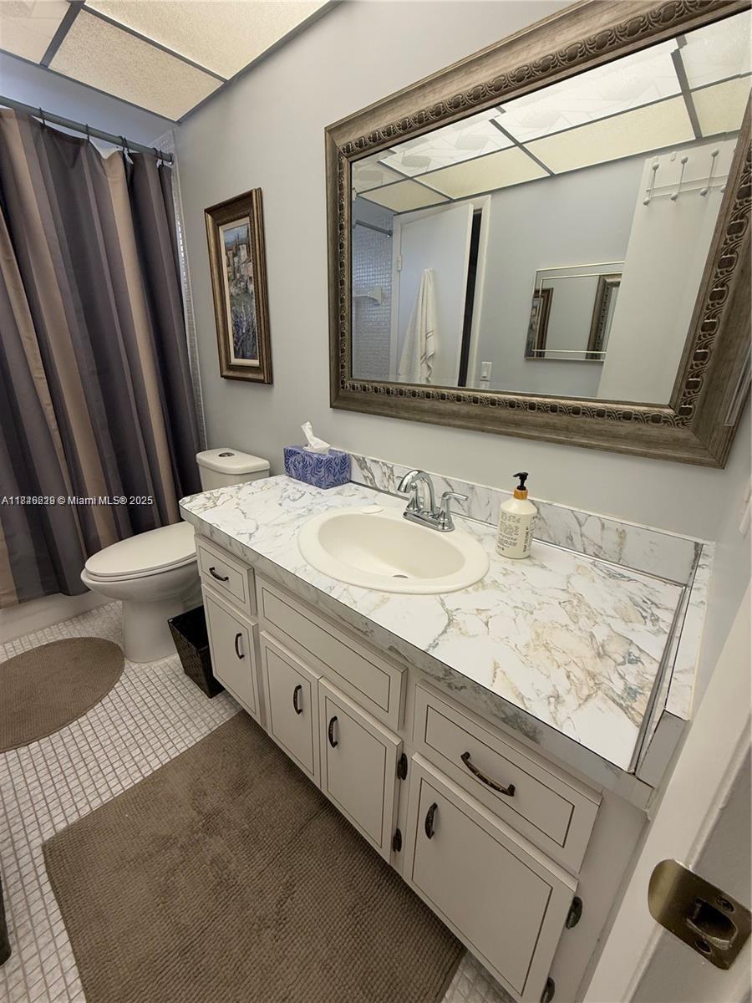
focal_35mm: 14
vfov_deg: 102.1
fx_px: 406
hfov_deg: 85.7
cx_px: 376
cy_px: 502
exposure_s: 1/120
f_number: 2.2
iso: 160
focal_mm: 2.22
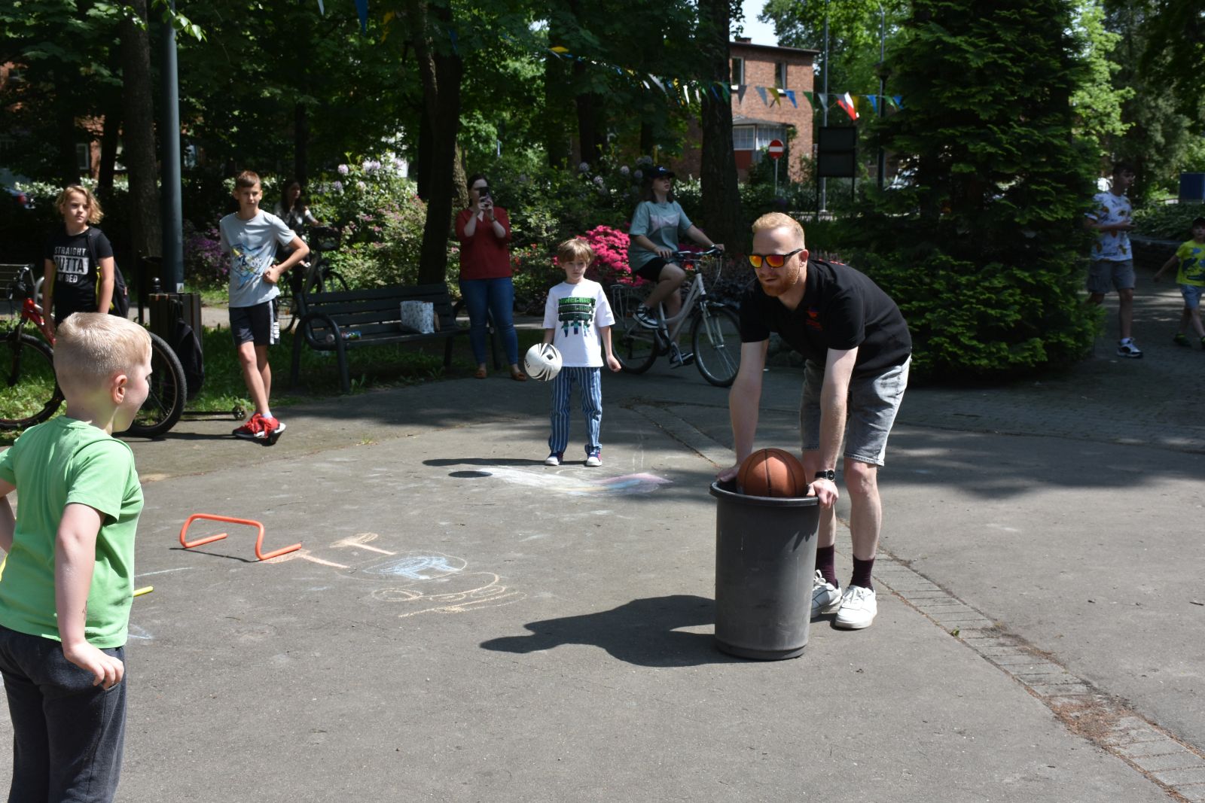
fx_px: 1607
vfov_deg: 28.1
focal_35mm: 48
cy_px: 402
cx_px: 602
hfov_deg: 41.1
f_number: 8
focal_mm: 32
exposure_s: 1/500
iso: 280
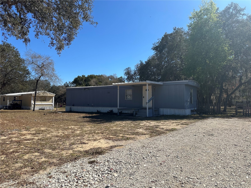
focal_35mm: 24
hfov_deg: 71.6
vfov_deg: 56.8
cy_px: 94
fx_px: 174
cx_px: 126
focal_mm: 6.86
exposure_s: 1/4762
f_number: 1.78
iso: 80
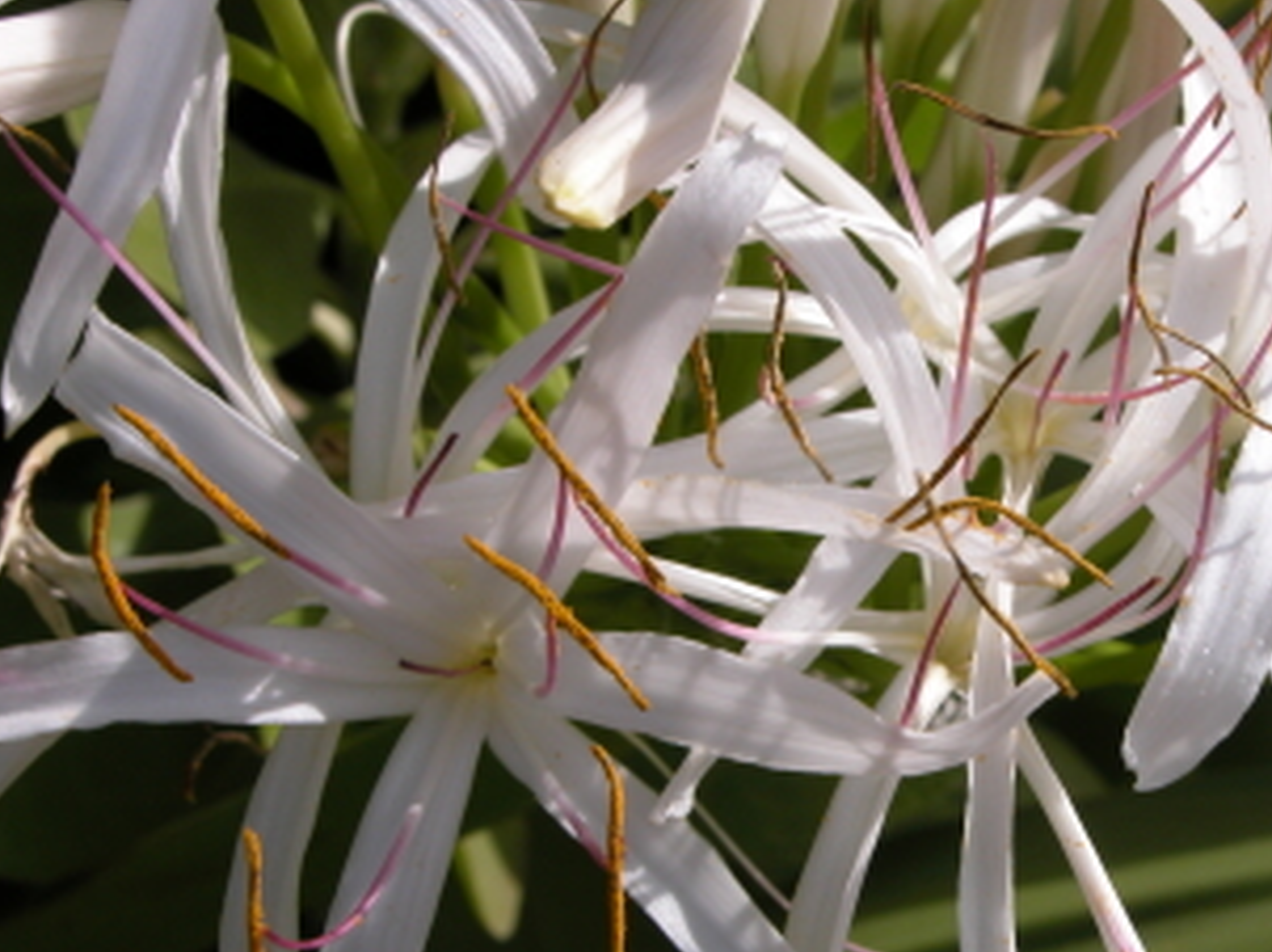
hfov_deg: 19.2
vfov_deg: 14.5
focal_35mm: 102
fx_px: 3745
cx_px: 901
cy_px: 586
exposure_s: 1/376
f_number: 7.4
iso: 100
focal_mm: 17.8
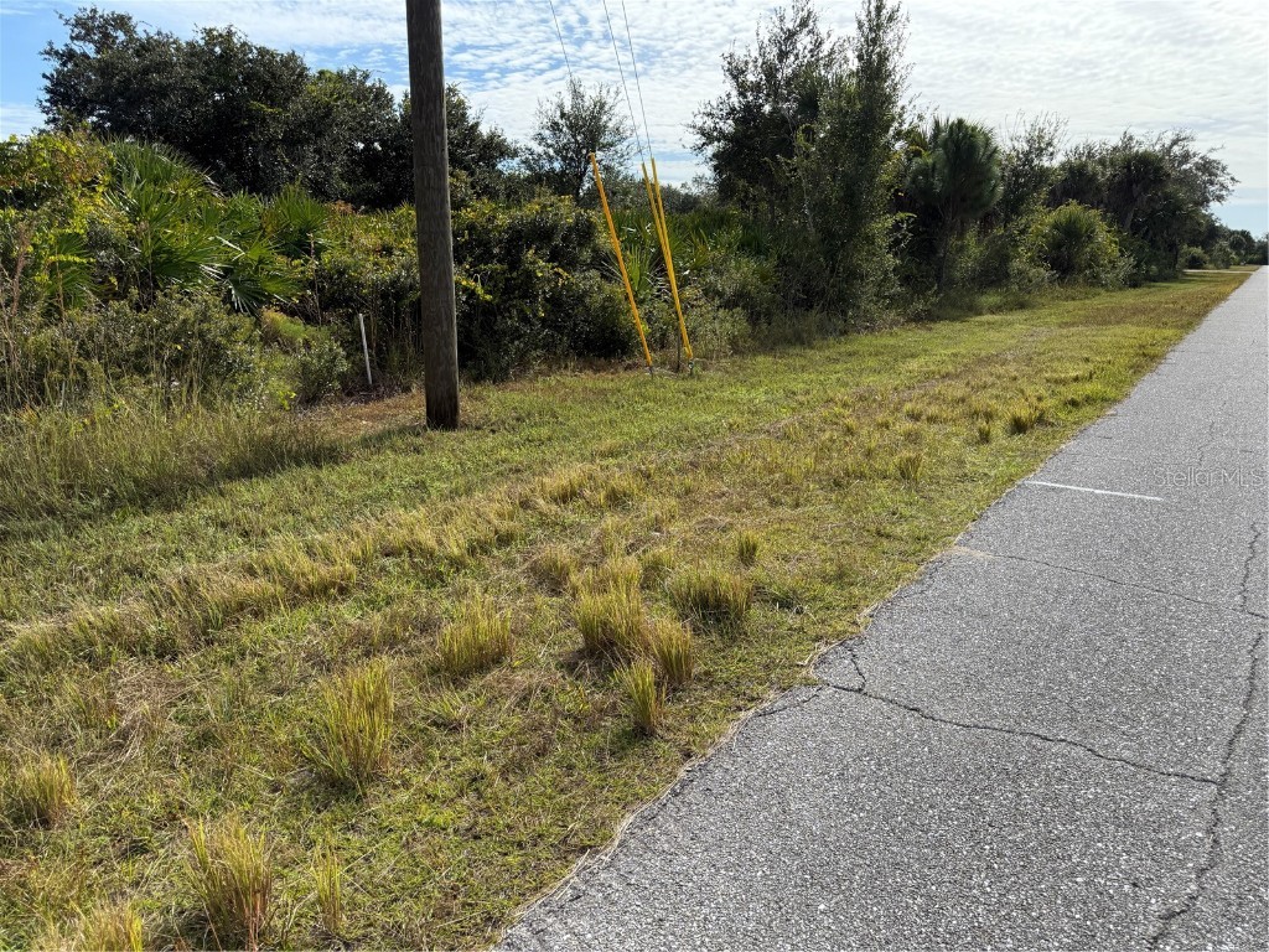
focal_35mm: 24
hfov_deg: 71.6
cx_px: 634
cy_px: 476
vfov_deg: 56.8
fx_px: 880
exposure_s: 1/4673
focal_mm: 6.76
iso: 100
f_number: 1.78
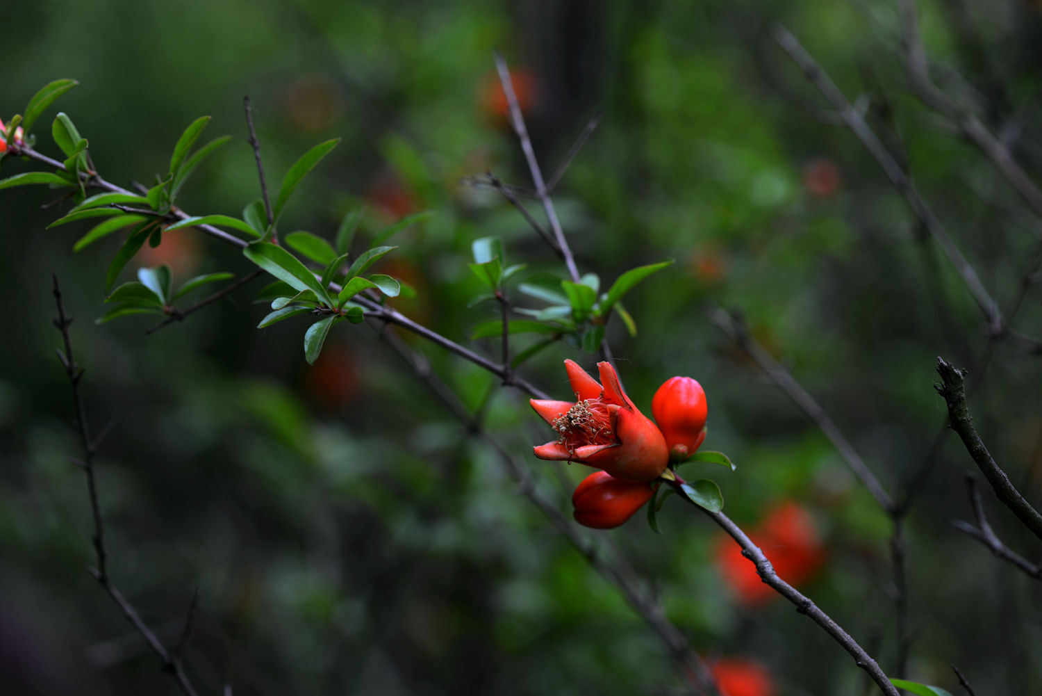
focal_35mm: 105
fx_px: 3040
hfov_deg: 19.5
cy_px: 348
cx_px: 521
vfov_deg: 13.0
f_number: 5.6
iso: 250
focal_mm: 105
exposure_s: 1/125
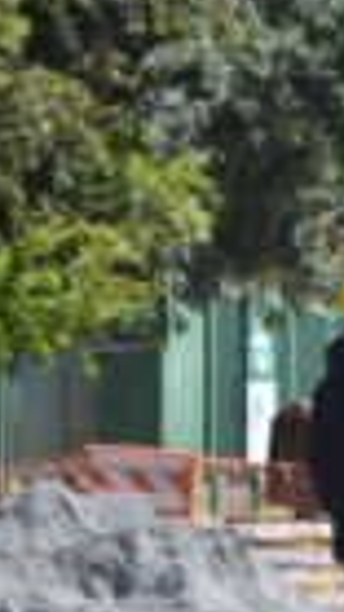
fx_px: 7764
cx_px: 119
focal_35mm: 478
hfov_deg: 2.5
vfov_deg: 4.5
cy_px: 282
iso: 100
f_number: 7.1
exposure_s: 1/200
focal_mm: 55
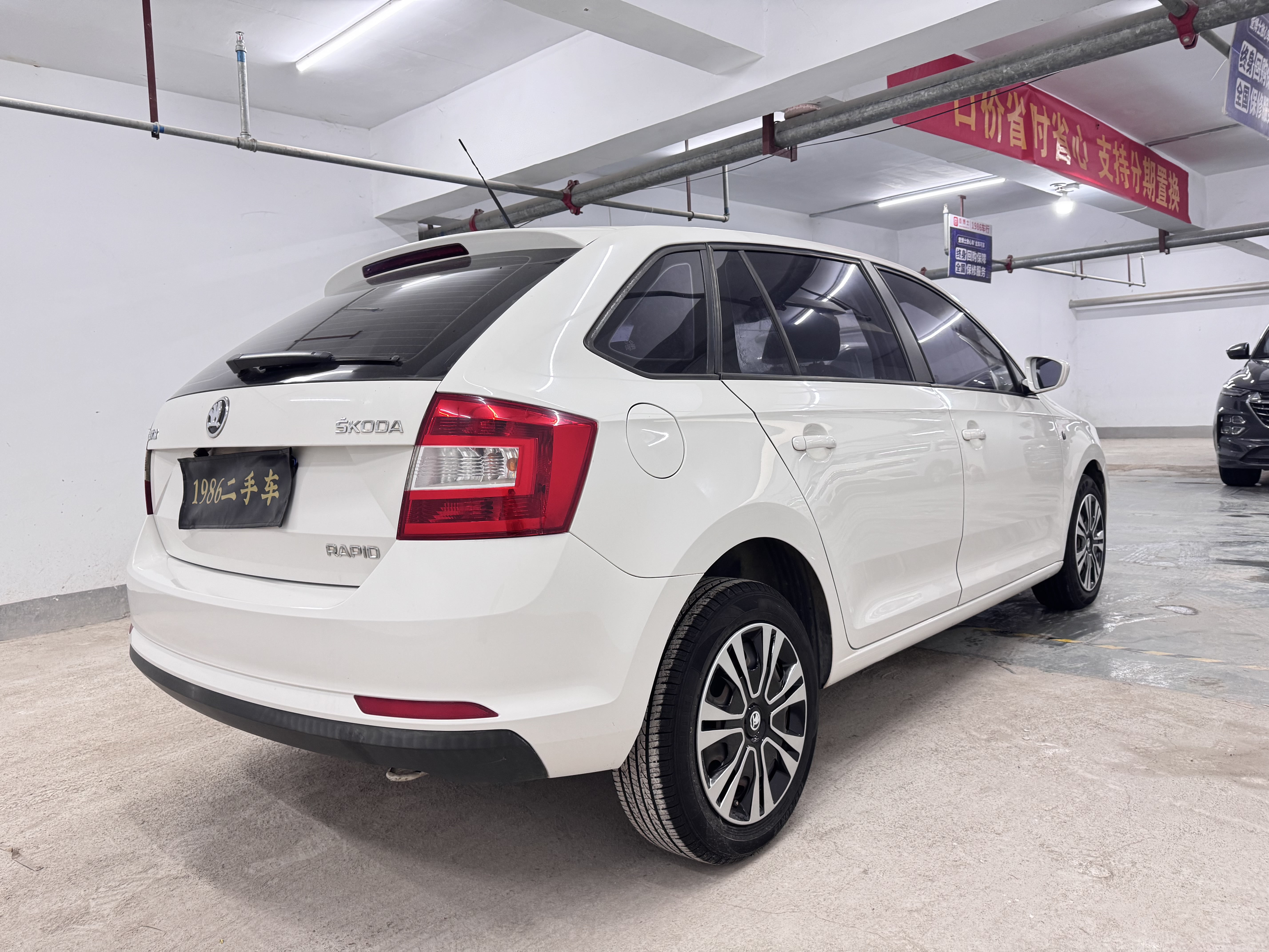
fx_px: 880
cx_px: 634
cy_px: 476
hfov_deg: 71.6
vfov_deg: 56.8
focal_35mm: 24
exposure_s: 1/50
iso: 200
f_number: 1.78
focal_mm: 6.76
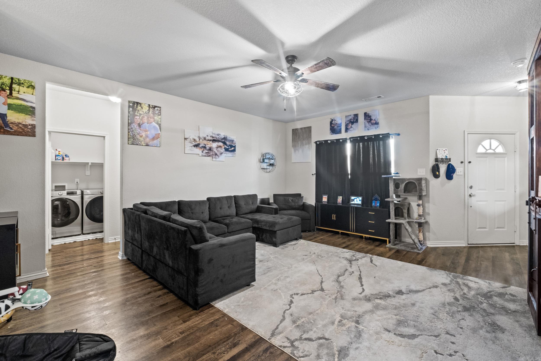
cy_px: 180
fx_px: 225
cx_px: 270
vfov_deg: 77.3
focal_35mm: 15
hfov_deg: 100.4
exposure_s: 2.5
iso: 800
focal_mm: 10
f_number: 10
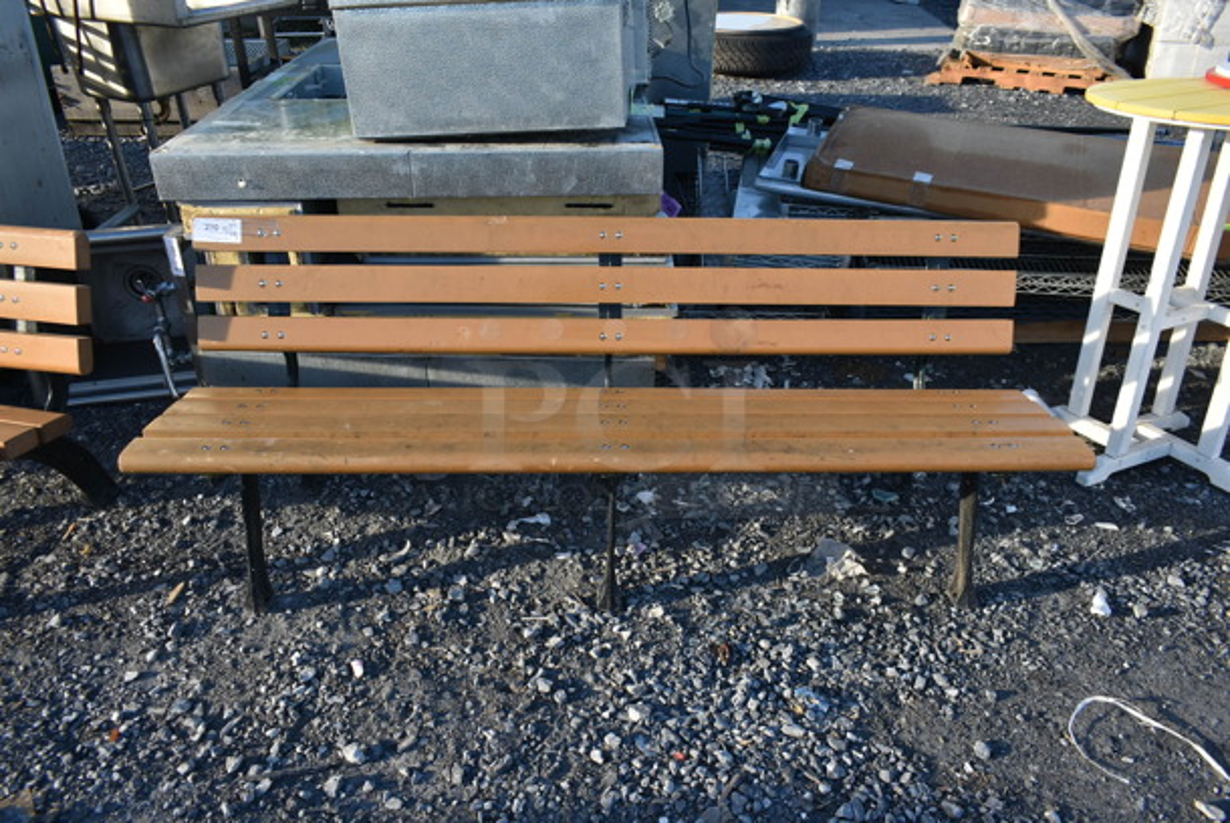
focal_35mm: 27
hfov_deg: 67.3
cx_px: 615
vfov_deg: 48.0
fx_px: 923
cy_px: 412
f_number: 5.6
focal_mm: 18
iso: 100
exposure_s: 1/125
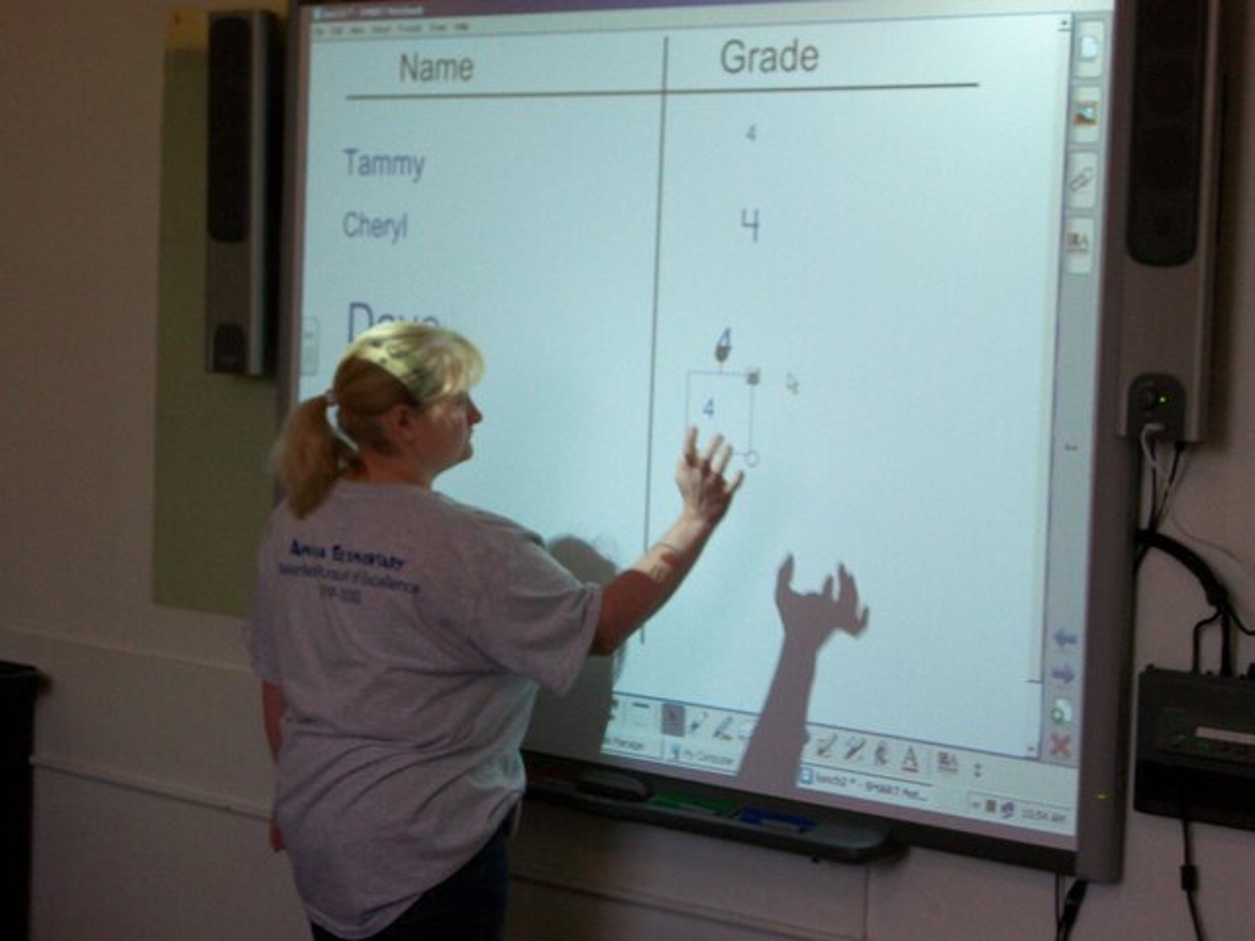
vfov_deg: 18.0
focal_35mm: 82
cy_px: 470
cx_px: 628
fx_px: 2973
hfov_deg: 23.8
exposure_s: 1/80
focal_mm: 13.7
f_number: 4.6
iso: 155
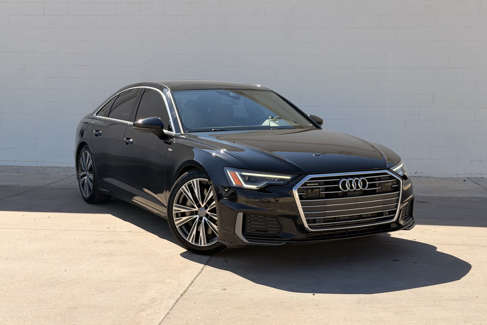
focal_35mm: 50
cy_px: 156
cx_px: 243
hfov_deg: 39.6
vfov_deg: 27.0
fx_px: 676
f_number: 1.78
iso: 64
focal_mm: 6.76
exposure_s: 1/3534
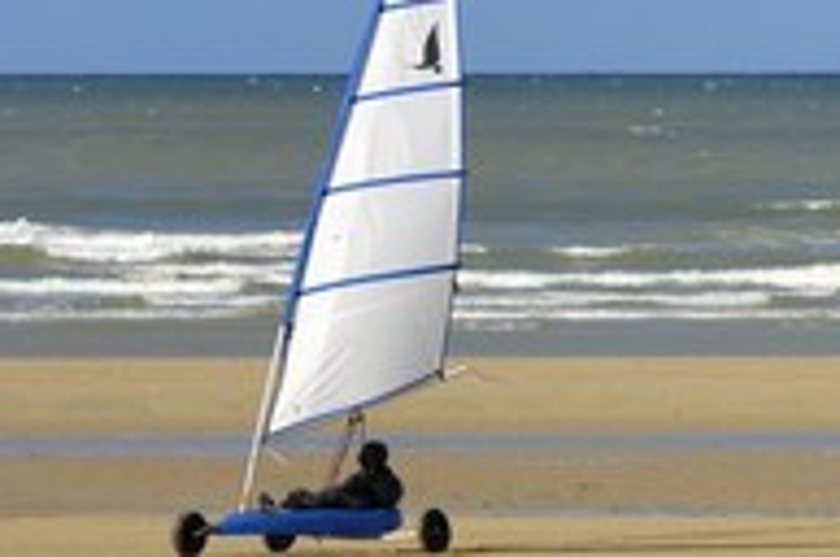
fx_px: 9530
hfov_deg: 5.0
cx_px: 910
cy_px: 91
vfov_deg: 3.3
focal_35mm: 409
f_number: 6
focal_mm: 125
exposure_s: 1/500
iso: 100
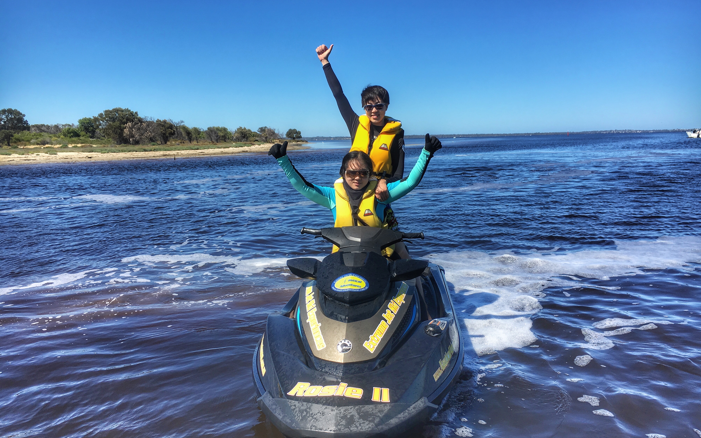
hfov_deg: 61.2
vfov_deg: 40.6
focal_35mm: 31
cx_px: 349
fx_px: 592
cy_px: 220
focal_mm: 4.15
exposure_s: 1/1374
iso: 25
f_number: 2.2
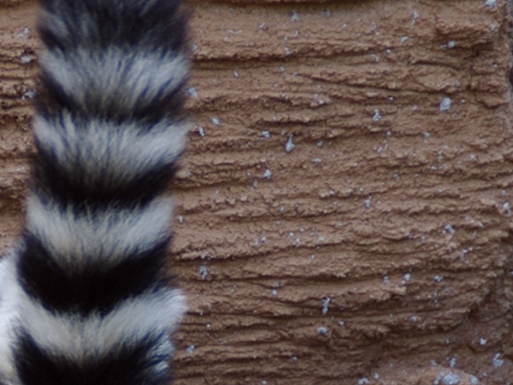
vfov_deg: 3.1
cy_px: 469
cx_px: -127
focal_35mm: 472
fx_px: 6995
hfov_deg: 4.2
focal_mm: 103
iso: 100
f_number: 5.6
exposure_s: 1/50
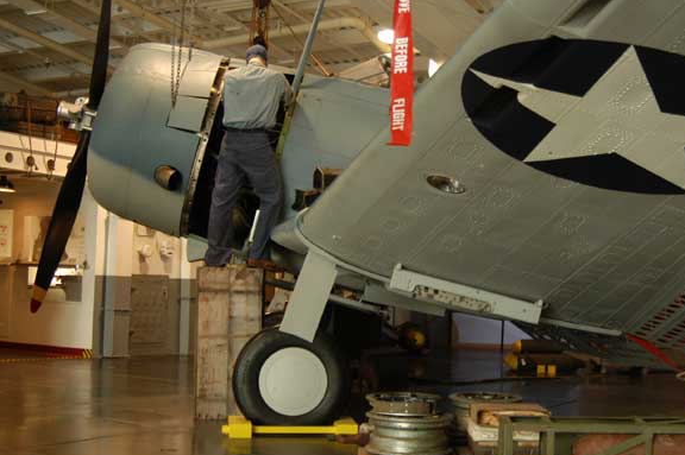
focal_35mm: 50
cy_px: 238
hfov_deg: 39.2
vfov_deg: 26.9
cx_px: 455
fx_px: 951
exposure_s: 1/2.5
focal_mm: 24
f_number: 3.5
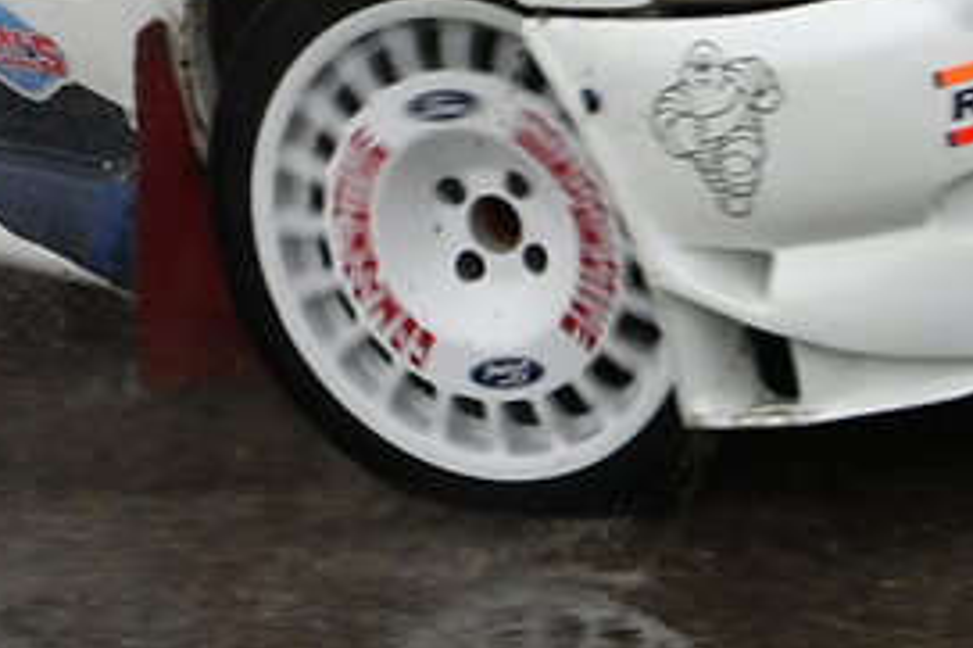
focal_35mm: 441
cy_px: -206
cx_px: 465
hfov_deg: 4.7
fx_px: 11912
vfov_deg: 3.1
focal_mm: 78
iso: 560
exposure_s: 1/250
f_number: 3.5
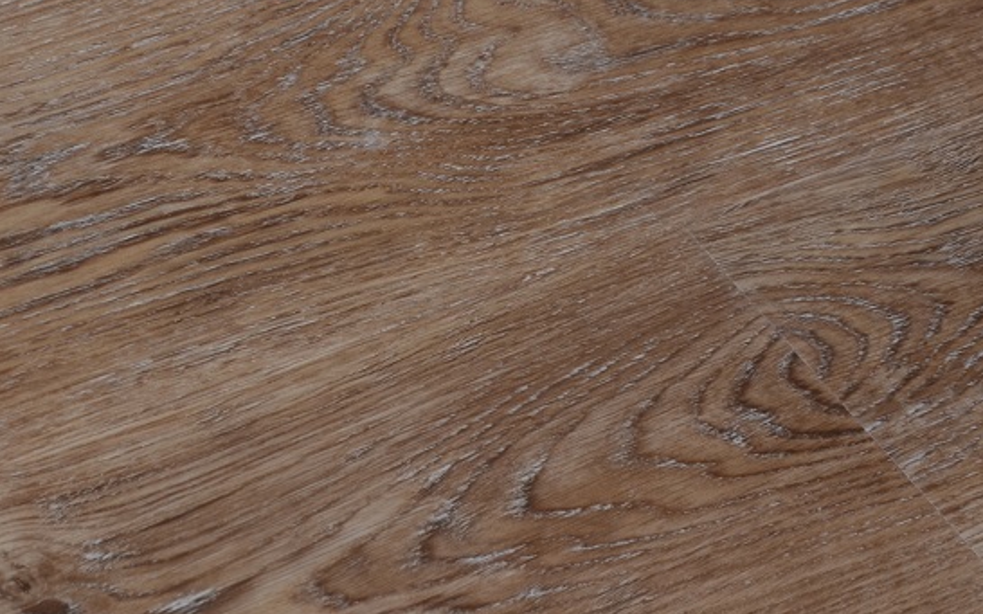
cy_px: 215
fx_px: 3696
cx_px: 90
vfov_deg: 9.5
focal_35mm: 138
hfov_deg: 15.0
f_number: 7.1
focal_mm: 38
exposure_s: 1/100
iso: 100
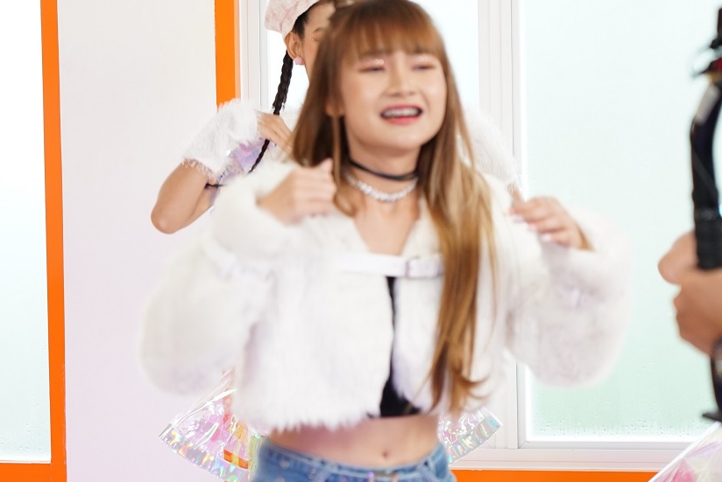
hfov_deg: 12.7
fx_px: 3252
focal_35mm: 162
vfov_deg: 8.5
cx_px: 386
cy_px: 253
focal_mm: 105
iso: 1000
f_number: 4
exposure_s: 1/320
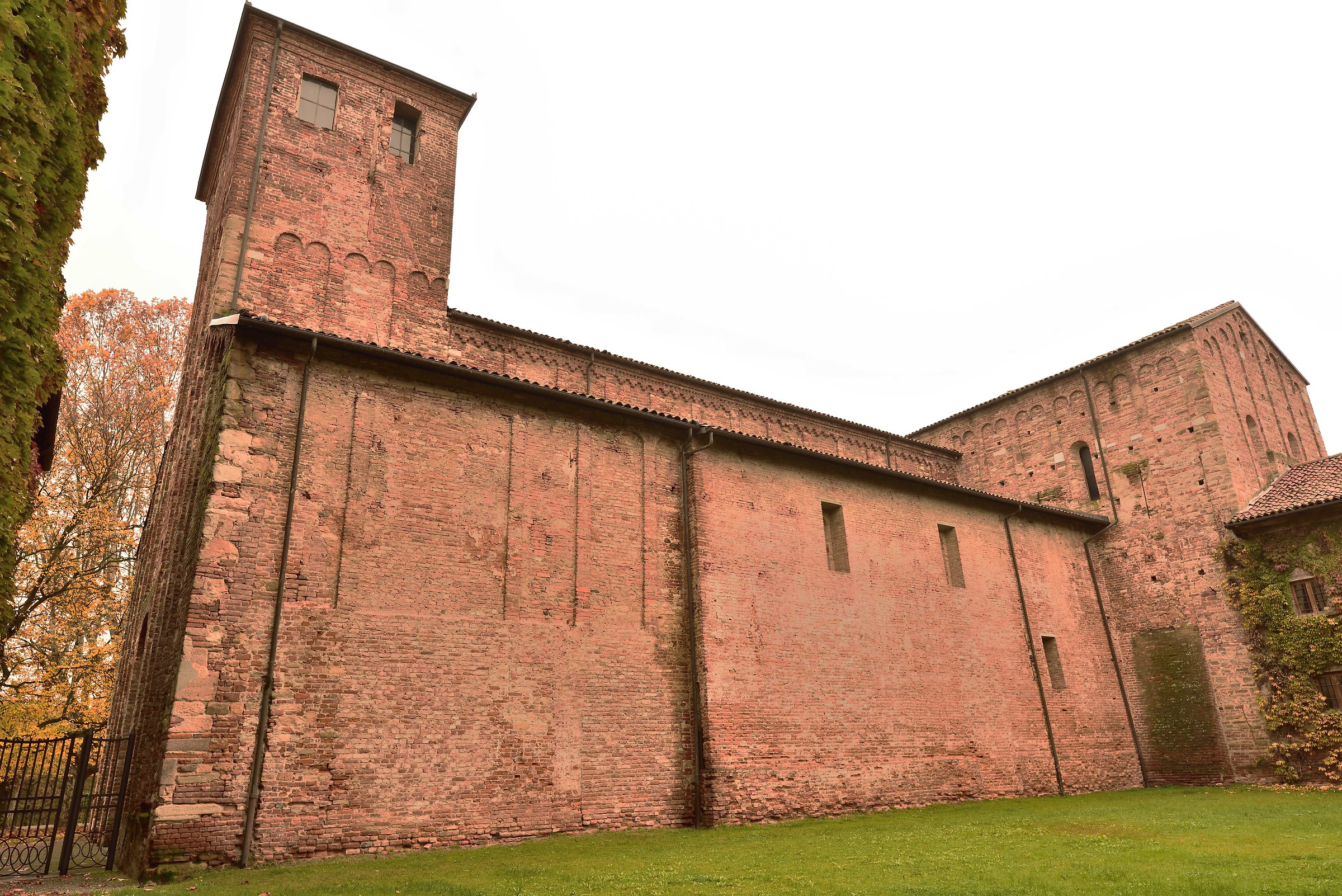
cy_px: 448
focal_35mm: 24
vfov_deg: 53.2
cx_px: 671
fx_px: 895
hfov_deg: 73.7
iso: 250
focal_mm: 24
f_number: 8
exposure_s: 1/80
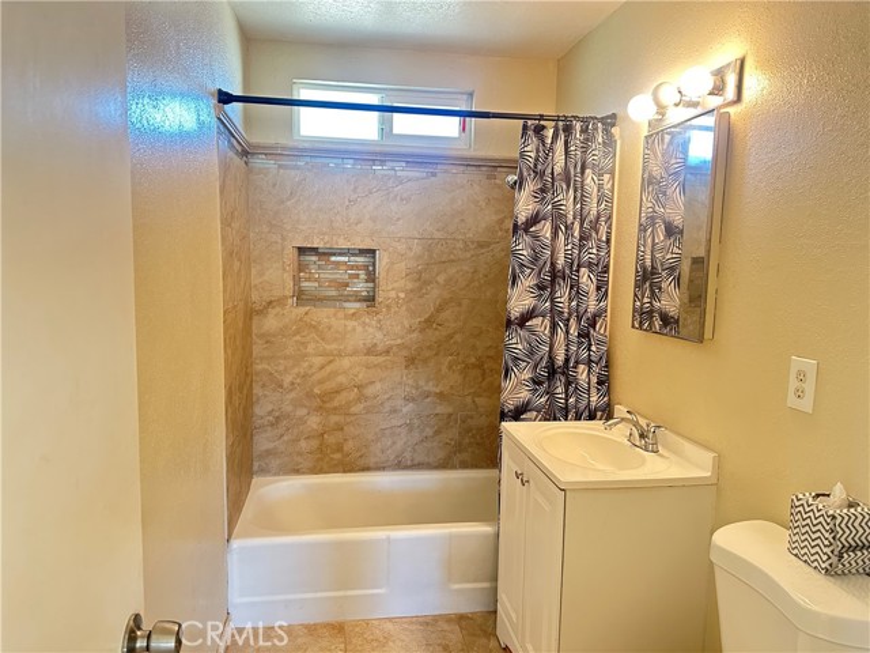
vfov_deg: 56.8
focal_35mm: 24
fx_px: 603
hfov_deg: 71.6
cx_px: 435
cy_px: 326
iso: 640
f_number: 1.78
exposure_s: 1/60
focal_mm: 6.86
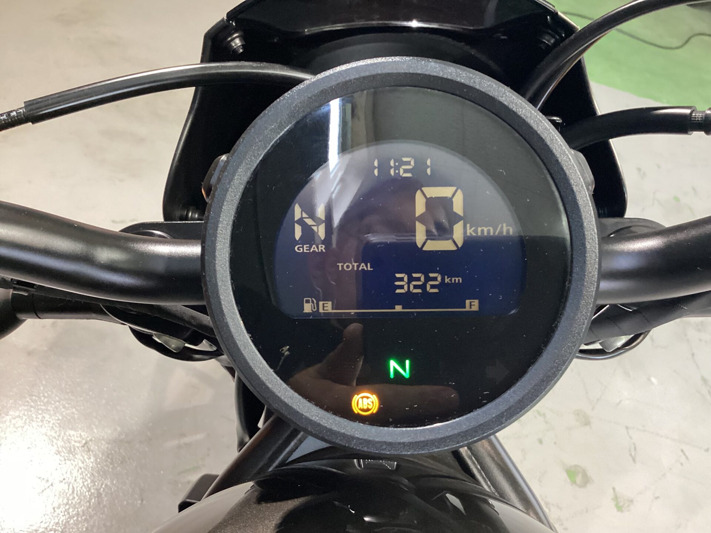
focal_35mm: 31
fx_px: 637
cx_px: 356
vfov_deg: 45.4
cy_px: 266
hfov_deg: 58.4
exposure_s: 1/40
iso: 250
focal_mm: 3.3
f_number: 2.4
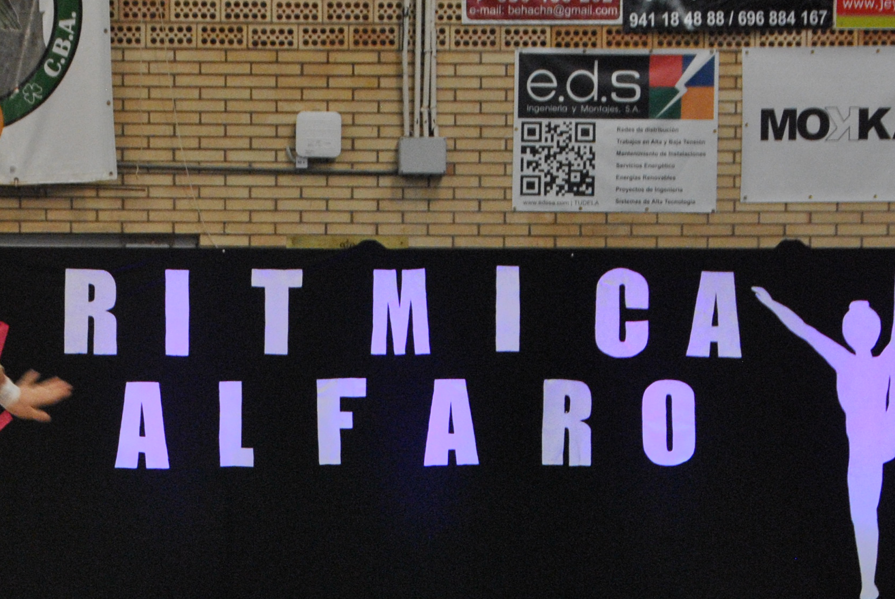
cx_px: 168
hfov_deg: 10.7
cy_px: 518
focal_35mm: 191
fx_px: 4759
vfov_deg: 7.2
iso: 800
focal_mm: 55
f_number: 6.3
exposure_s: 1/160
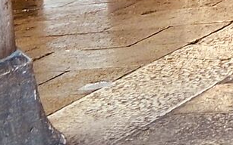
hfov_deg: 9.1
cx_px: 496
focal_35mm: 215
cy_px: -446
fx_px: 1366
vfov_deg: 5.3
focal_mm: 18
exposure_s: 1/125
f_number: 3.5
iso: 500
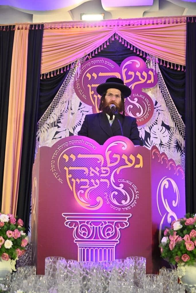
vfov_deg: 41.1
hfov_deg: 28.1
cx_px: 98
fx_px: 392
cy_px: 146
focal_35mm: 48
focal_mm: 48
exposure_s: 1/160
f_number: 4
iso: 500
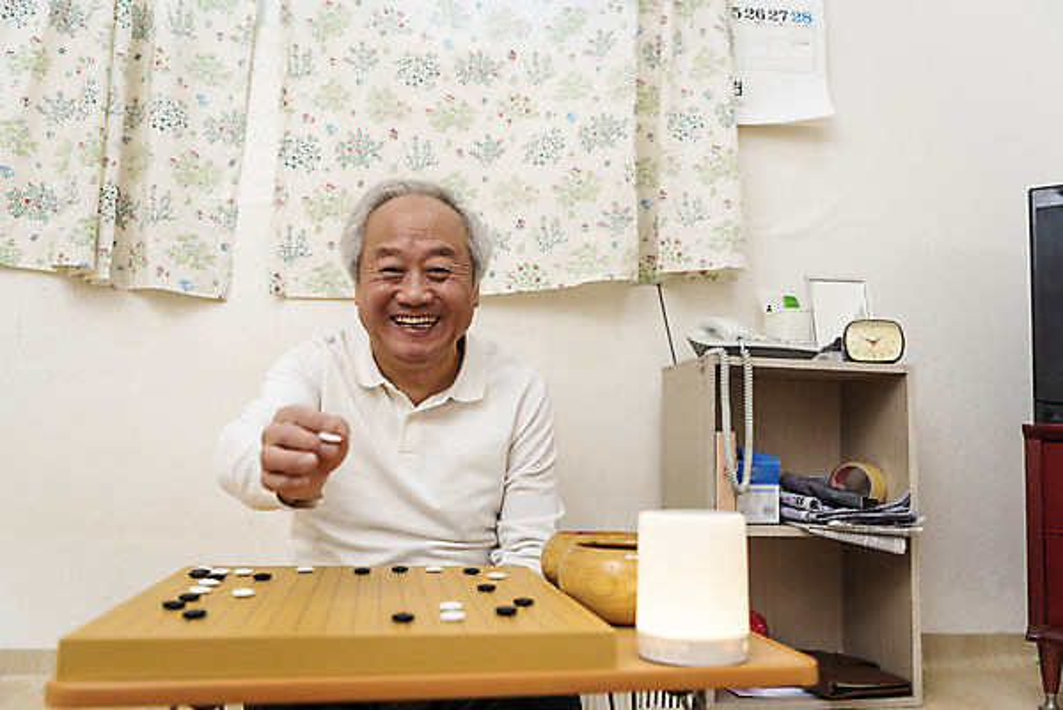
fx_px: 945
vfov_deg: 41.2
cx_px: 532
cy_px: 355
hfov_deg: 58.7
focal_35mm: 32
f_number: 2.8
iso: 200
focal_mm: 32
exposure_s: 1/125
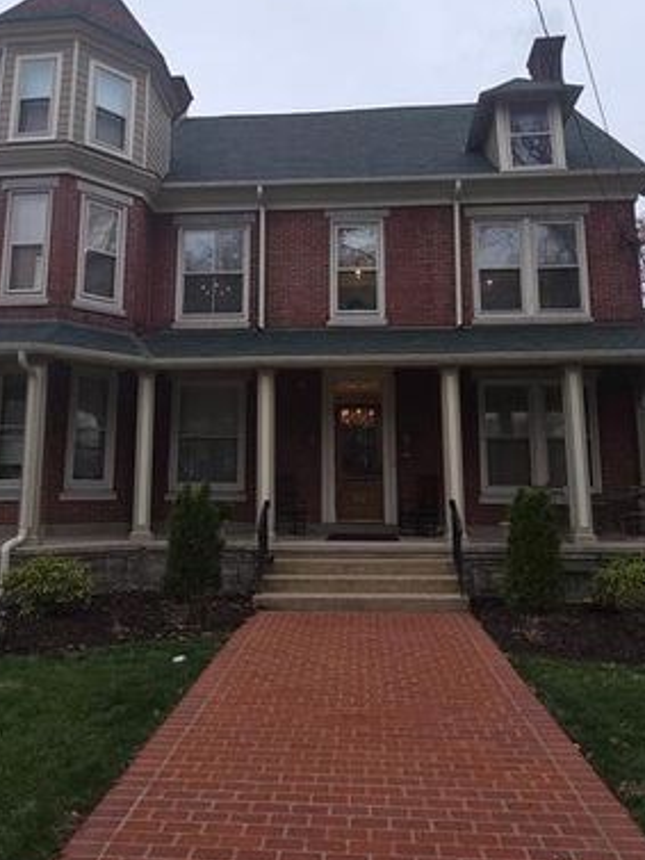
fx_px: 571
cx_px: 315
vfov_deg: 73.9
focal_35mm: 23
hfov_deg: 58.9
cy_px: 407
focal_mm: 2.2
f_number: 2.2
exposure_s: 1/222
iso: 50
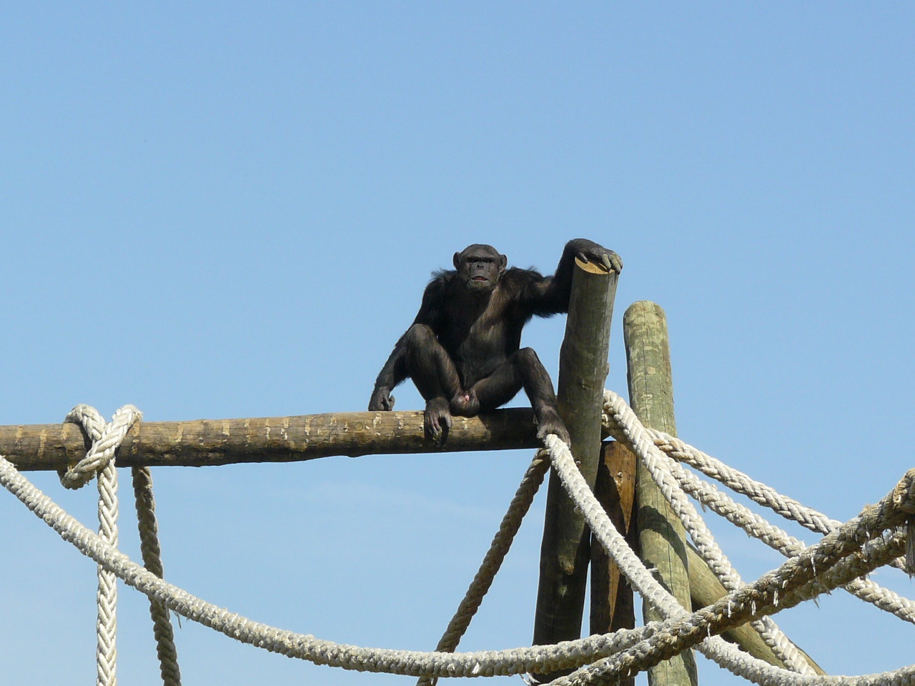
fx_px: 5709
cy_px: 343
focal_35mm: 216
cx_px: 458
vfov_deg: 6.9
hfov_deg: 9.2
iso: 100
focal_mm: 24.1
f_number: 5.6
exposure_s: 1/400
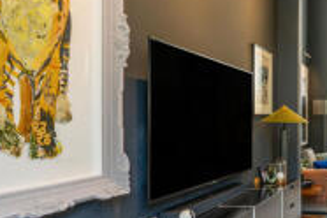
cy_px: 126
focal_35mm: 41
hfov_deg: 36.6
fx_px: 372
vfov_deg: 32.6
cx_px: 392
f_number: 8
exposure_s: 1/13
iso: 400
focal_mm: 16
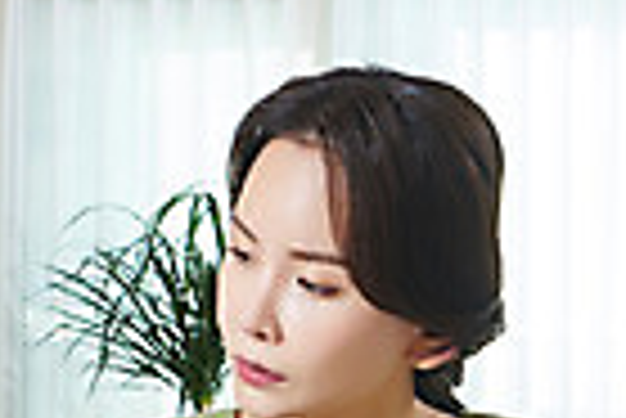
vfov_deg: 9.3
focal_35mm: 147
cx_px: 718
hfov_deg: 13.6
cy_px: 346
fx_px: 2559
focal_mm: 34
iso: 200
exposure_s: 1/80
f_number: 5.6
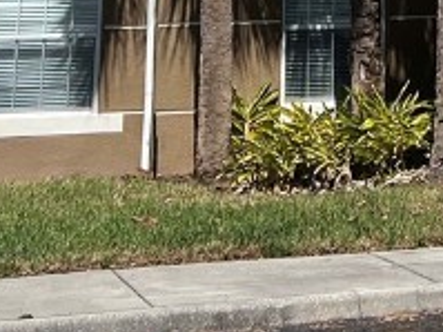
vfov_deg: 9.8
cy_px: -457
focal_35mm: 134
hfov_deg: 14.3
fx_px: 1714
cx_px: 539
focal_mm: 5.7
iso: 50
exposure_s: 1/6579
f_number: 1.5
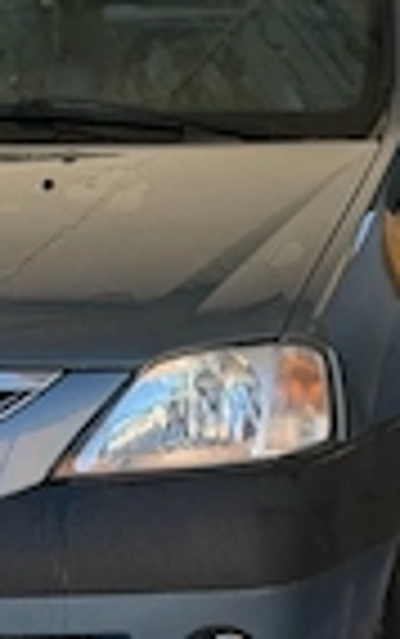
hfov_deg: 9.1
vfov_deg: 14.6
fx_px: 2489
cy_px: 428
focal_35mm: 143
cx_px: -31
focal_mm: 6.76
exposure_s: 1/987
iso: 80
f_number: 1.78
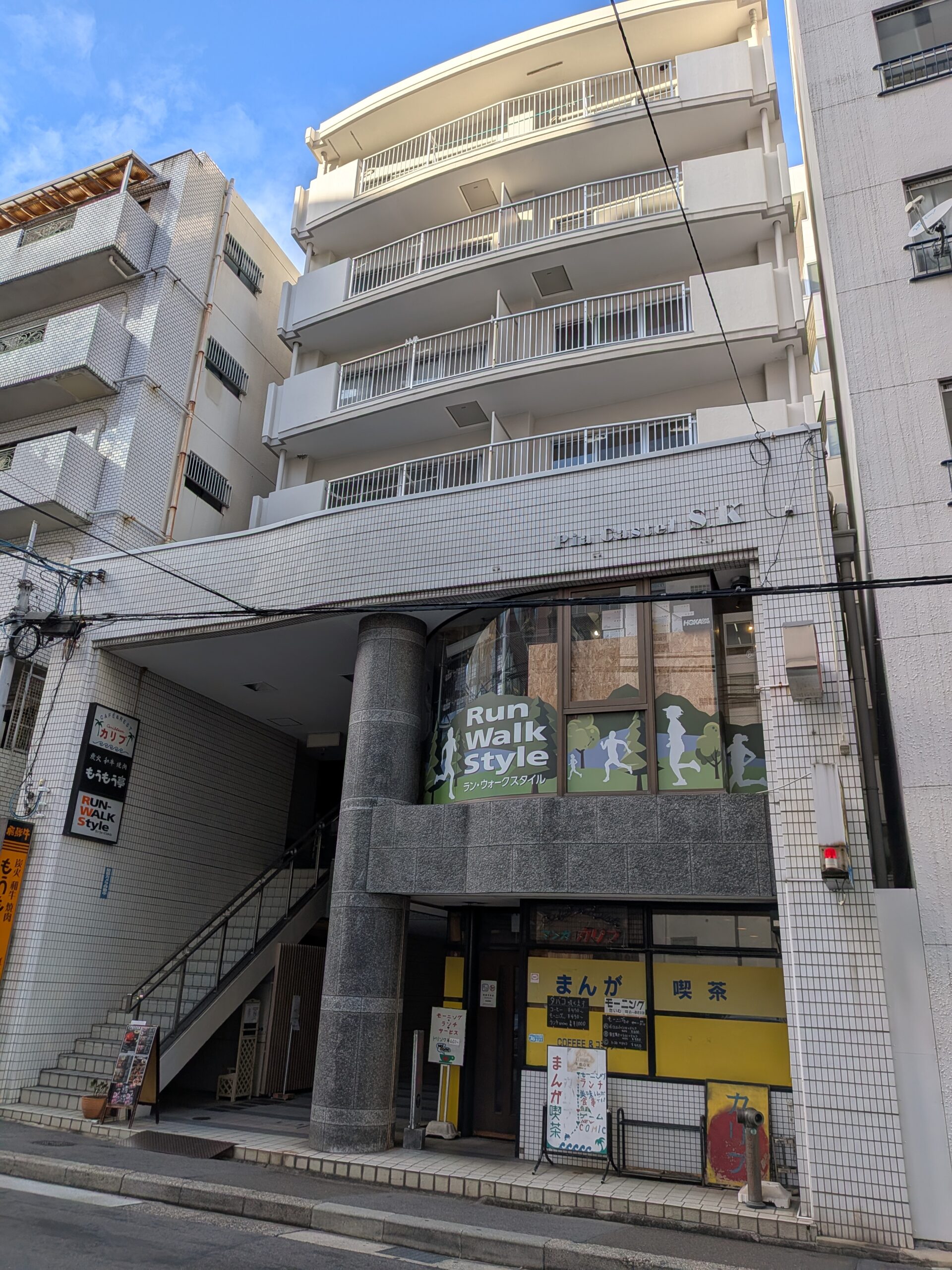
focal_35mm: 24
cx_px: 476
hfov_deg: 56.8
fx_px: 880
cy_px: 635
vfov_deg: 71.6
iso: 28
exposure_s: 1/807
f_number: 1.7
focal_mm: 4.53
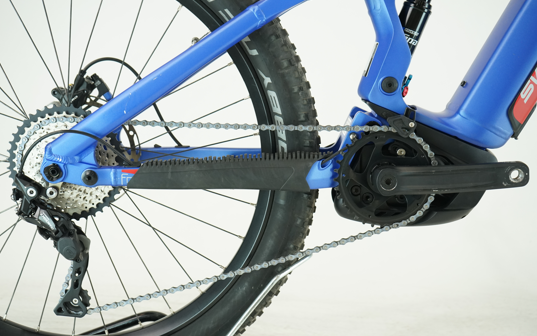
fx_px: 673
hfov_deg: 43.5
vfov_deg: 28.0
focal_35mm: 46
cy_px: 163
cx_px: 268
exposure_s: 1/200
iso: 1600
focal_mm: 45
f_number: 5.6
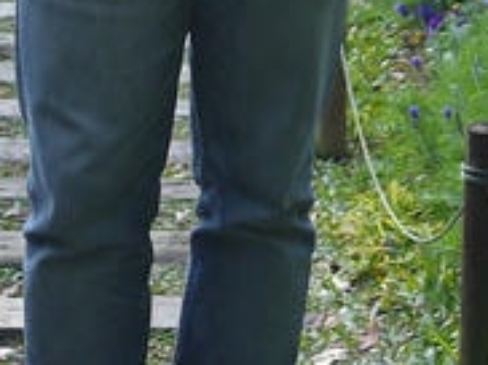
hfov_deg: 7.5
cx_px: 182
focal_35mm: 264
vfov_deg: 5.5
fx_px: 3717
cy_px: -462
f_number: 2
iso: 160
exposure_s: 1/1000
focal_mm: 20
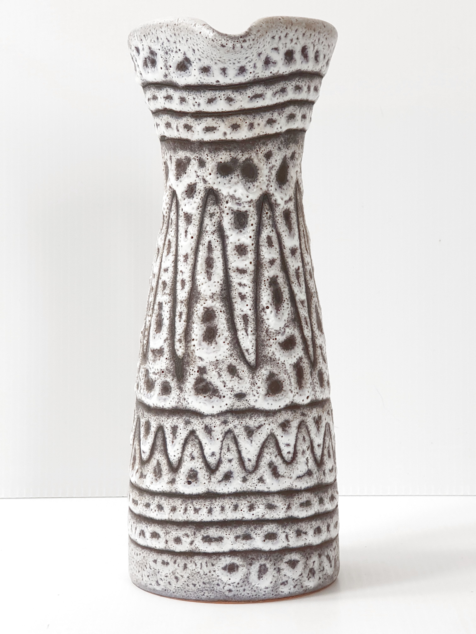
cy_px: 317
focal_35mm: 52
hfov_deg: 28.0
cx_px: 238
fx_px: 953
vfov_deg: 36.8
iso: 80
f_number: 2.4
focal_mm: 6
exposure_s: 1/33
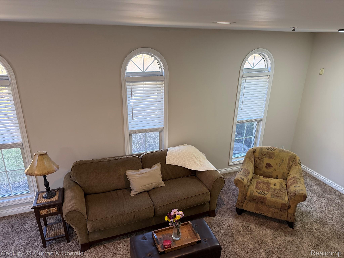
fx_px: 239
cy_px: 129
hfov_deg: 71.6
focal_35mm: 24
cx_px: 172
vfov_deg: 56.8
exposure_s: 1/133
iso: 160
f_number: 1.78
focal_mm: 6.76
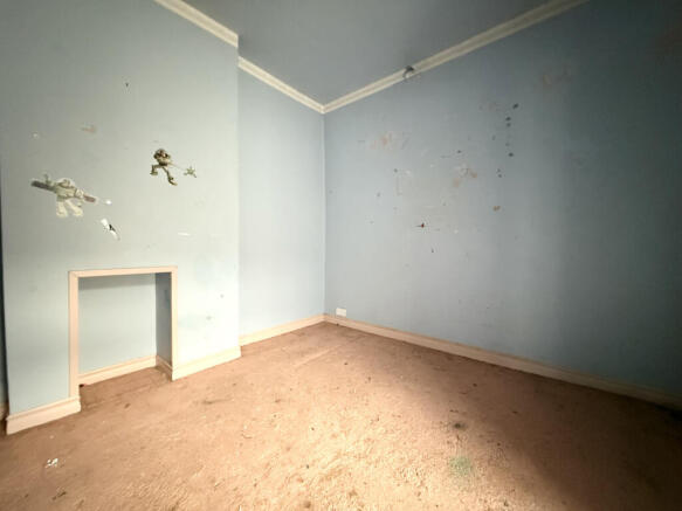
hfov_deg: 102.1
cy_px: 256
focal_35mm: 14
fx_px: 276
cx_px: 341
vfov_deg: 85.7
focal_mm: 2.22
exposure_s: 1/60
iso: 1250
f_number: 2.2
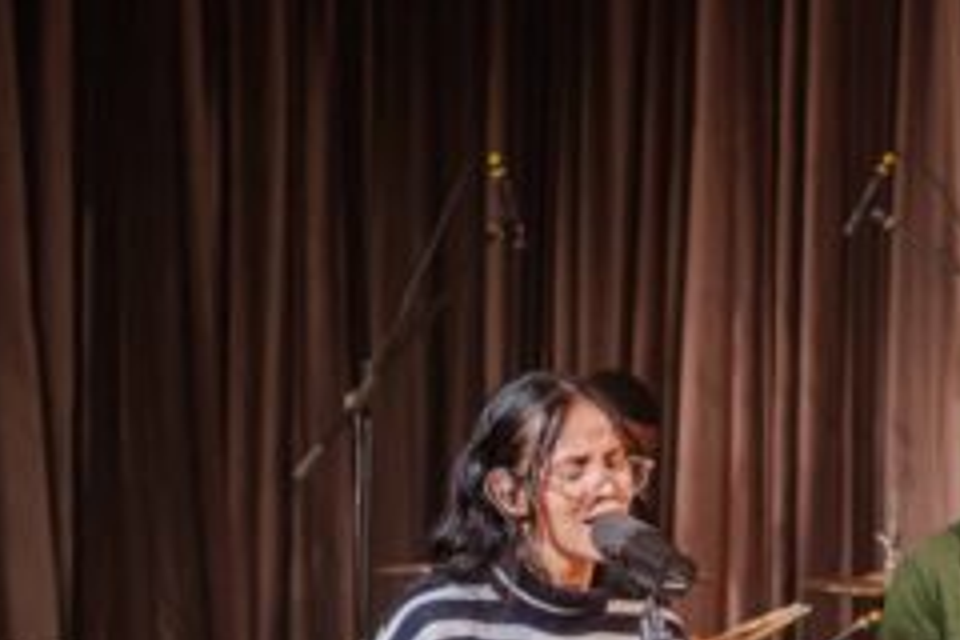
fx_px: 2986
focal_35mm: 112
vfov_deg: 12.0
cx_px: 1012
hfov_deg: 17.7
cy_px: 728
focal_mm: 35
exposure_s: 1/500
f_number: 1.8
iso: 1600
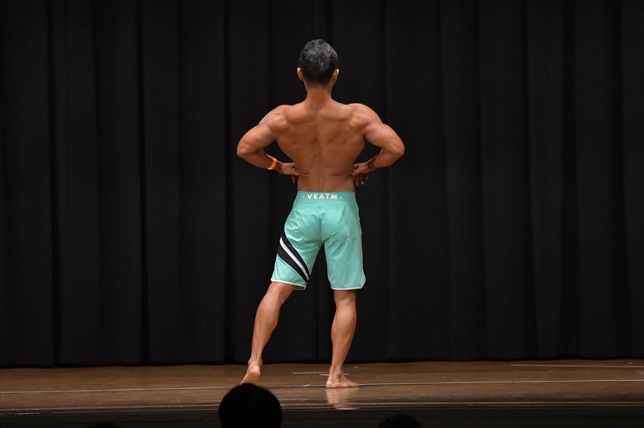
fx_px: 3612
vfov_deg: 6.8
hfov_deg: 10.2
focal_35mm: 202
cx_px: 322
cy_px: 214
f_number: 5.6
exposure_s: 1/400
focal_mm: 135
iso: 5000
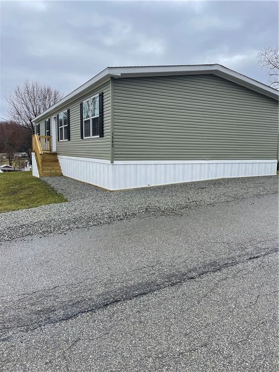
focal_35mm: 26
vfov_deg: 67.3
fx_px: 279
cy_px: 186
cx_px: 140
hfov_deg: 53.0
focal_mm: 4.2
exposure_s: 1/1401
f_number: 1.6
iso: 32
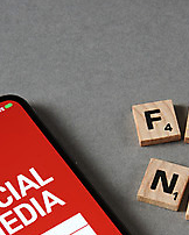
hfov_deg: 7.9
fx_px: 1361
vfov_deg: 9.8
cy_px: 211
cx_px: 135
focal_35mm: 195
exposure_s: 1.3
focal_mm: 70
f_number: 16
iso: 100
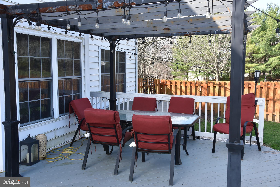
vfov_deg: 38.9
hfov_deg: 55.8
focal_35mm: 34
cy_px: 94
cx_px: 140
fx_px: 265
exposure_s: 1/320
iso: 800
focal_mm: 34
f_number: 9
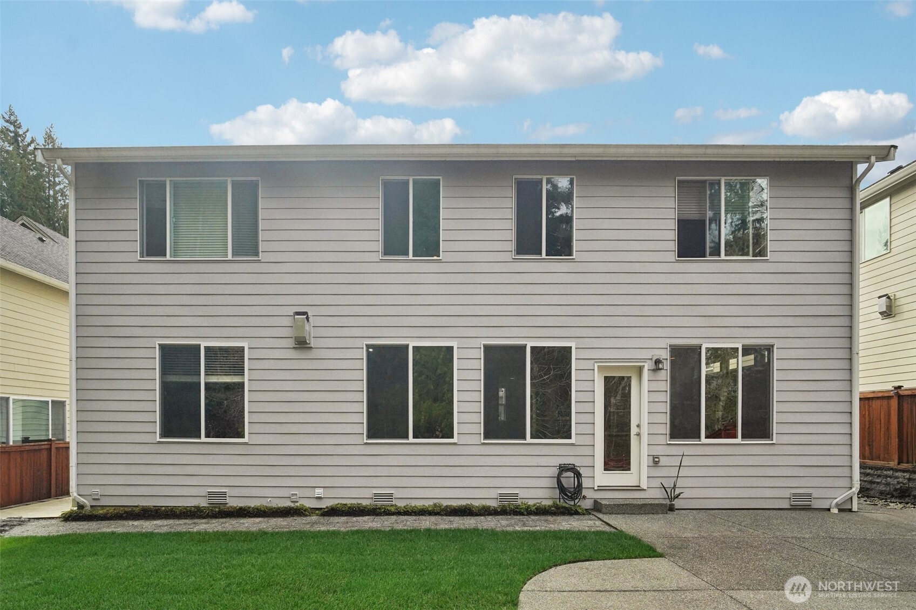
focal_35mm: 16
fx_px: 407
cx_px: 458
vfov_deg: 73.7
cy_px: 305
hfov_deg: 96.7
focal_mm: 16
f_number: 8
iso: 1600
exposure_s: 1/1250
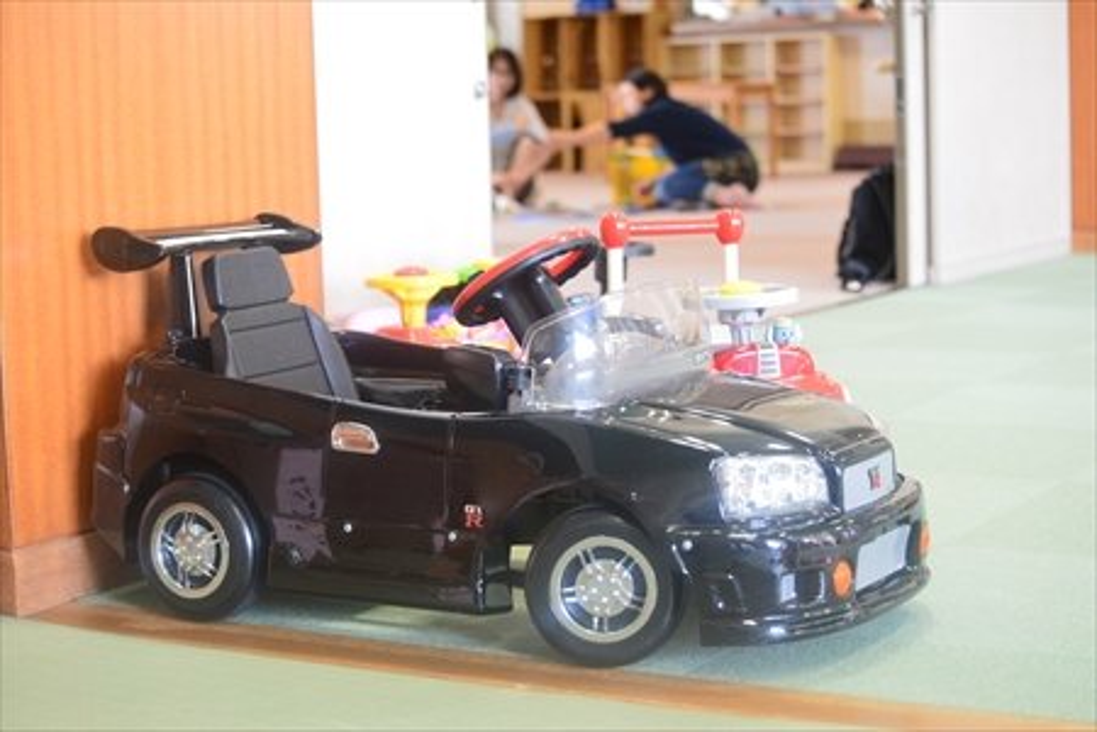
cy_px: 366
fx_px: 2133
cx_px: 548
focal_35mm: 70
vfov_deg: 19.5
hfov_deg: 28.8
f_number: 4.5
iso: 3600
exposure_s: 1/80
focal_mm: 70
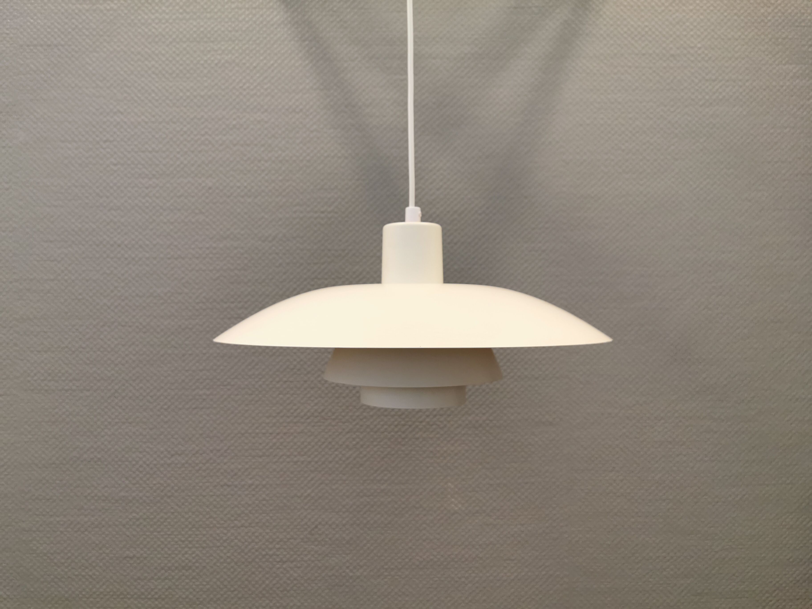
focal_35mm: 27
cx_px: 406
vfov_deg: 51.4
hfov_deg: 65.3
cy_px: 304
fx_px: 633
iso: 125
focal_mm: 5.56
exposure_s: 1/50
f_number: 1.6
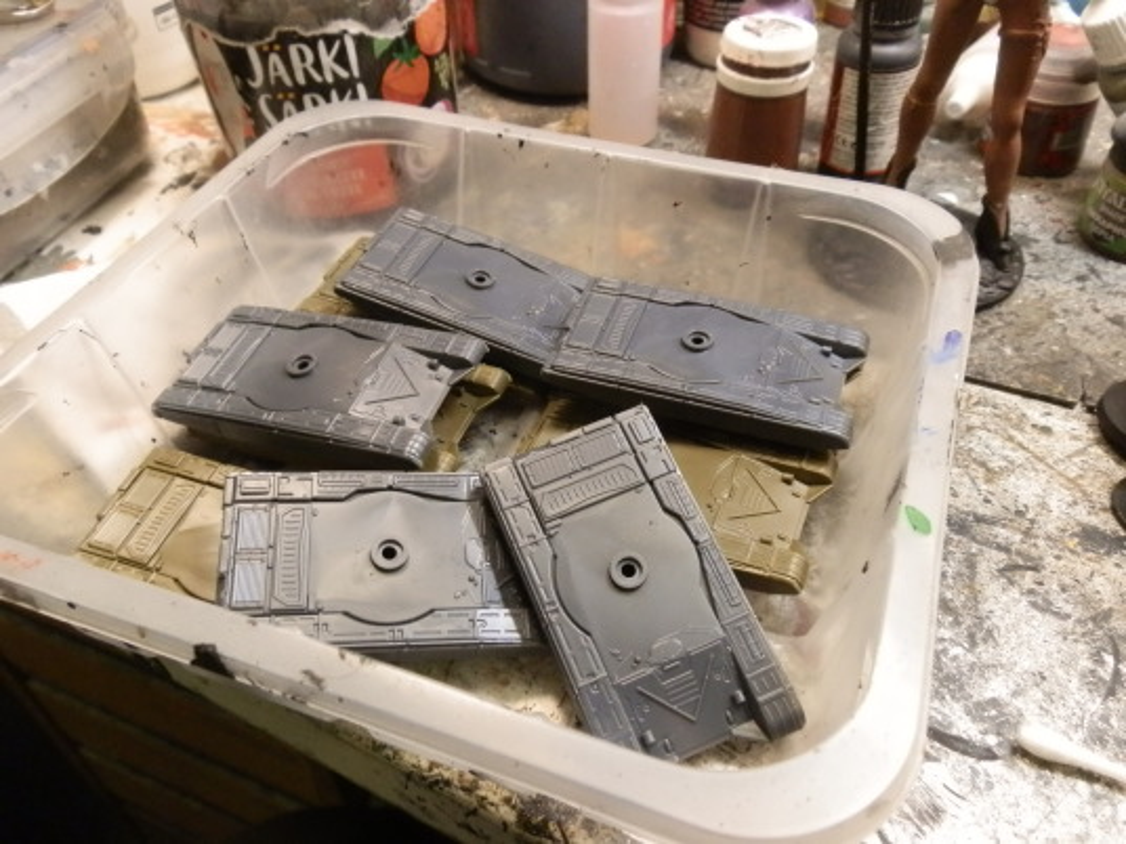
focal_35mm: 28
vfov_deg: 49.7
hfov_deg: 63.4
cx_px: 563
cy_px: 422
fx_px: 911
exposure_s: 1/60
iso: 400
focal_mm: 5
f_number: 3.1
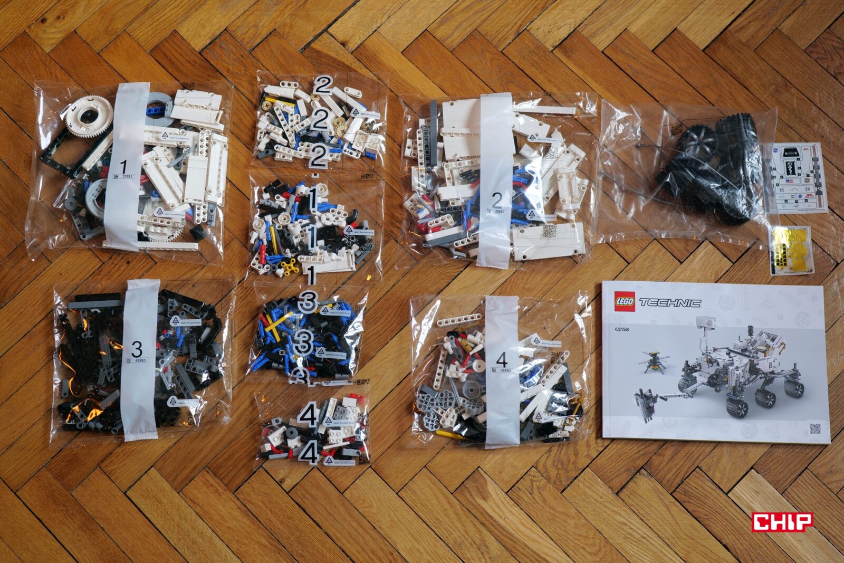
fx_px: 1172
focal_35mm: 50
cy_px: 282
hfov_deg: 39.6
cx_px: 422
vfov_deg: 27.0
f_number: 3.2
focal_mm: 50
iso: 640
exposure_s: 1/50
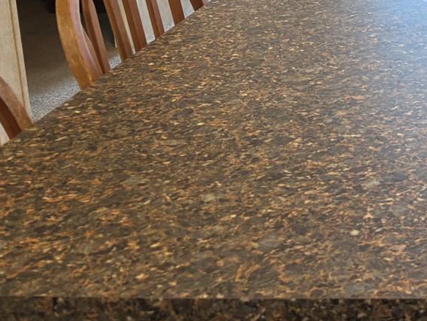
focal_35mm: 74
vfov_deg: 18.3
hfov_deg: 22.9
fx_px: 913
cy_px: -117
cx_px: 580
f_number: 1.6
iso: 100
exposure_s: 1/120
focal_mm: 5.96
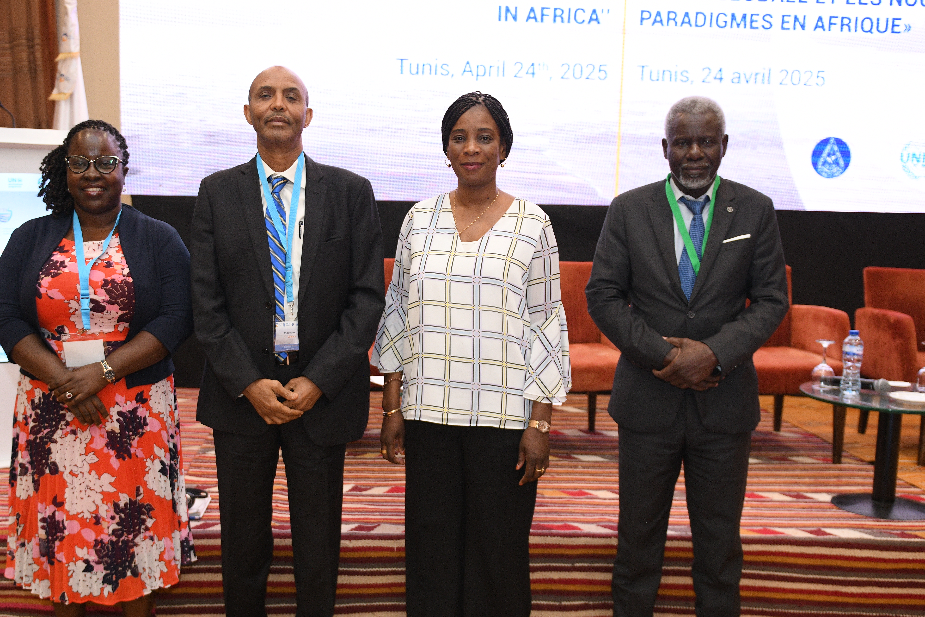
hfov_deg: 46.3
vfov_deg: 31.9
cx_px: 404
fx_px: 1079
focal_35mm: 42
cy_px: 344
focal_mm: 29
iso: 1250
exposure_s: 1/250
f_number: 2.8
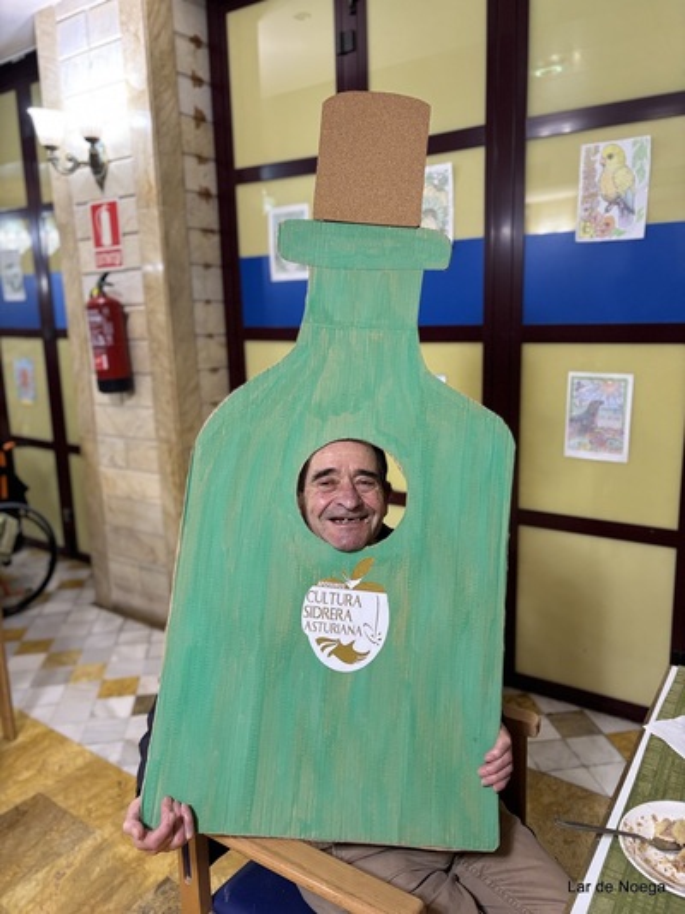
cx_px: 342
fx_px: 687
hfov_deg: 53.0
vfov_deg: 67.3
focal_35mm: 26
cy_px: 457
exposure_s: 1/50
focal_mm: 5.96
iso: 200
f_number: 1.6
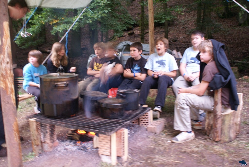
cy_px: 84
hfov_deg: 53.1
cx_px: 124
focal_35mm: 36
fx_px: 249
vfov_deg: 37.0
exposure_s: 1/3
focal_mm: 24
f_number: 4.5
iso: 400
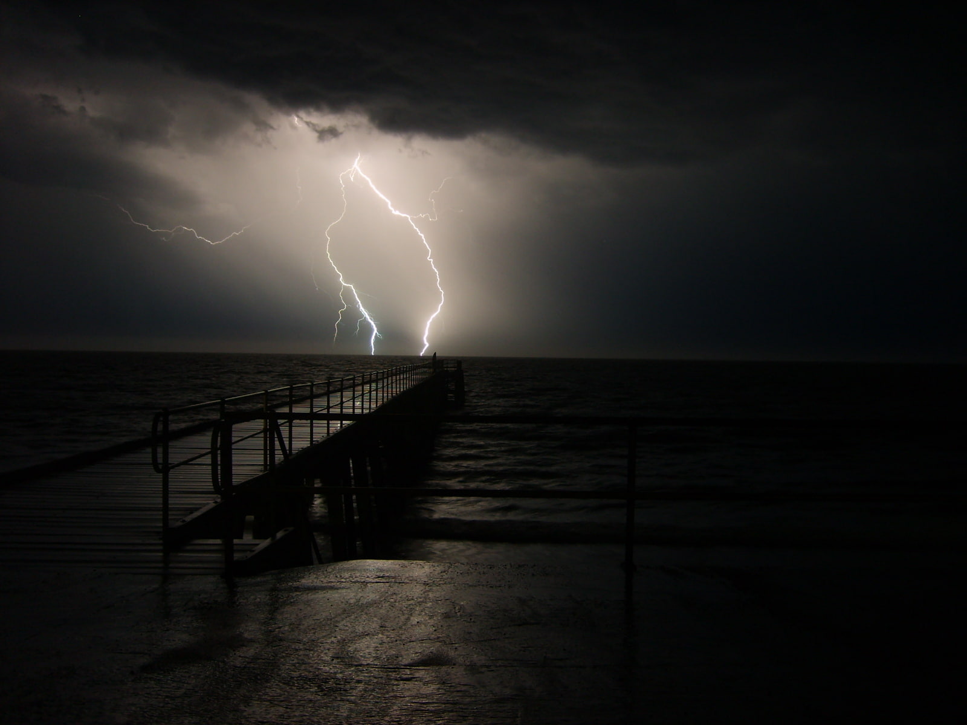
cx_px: 484
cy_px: 362
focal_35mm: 35
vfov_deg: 40.7
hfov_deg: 52.6
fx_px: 978
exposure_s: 8
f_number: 2.8
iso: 50
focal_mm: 5.8
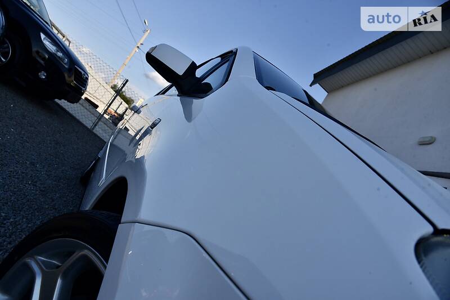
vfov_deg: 53.1
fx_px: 300
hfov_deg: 73.8
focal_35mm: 24
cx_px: 225
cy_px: 150
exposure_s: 1/320
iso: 200
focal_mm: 24
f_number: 9
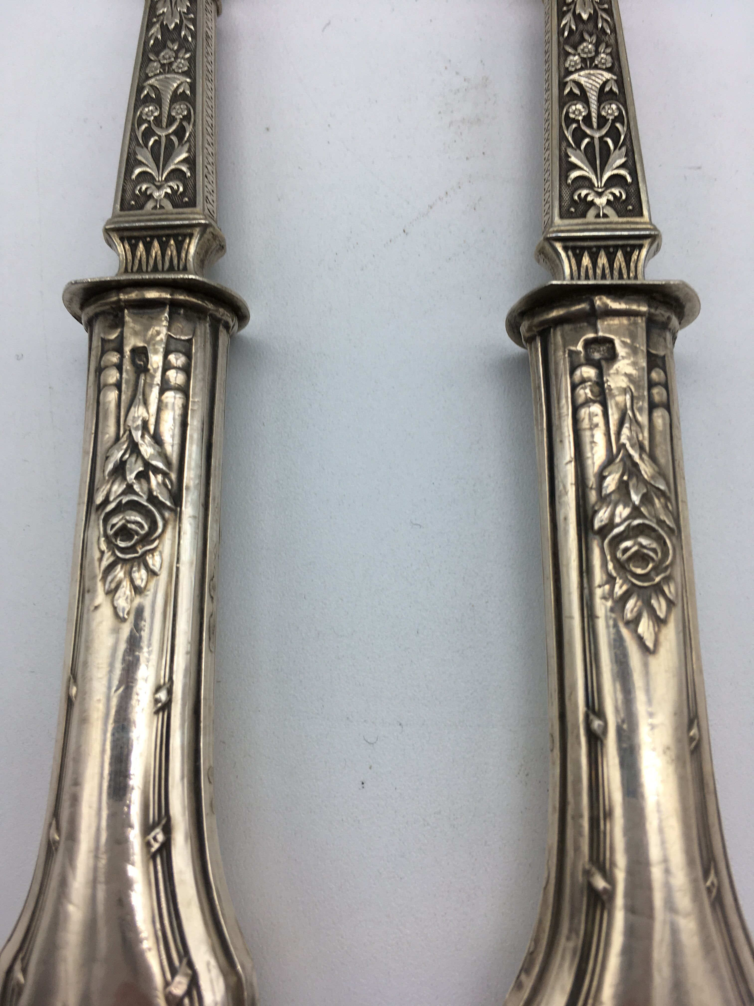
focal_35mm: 29
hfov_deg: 48.2
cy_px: 503
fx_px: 842
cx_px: 377
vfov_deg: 61.7
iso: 25
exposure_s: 1/214
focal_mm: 4.15
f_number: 2.2
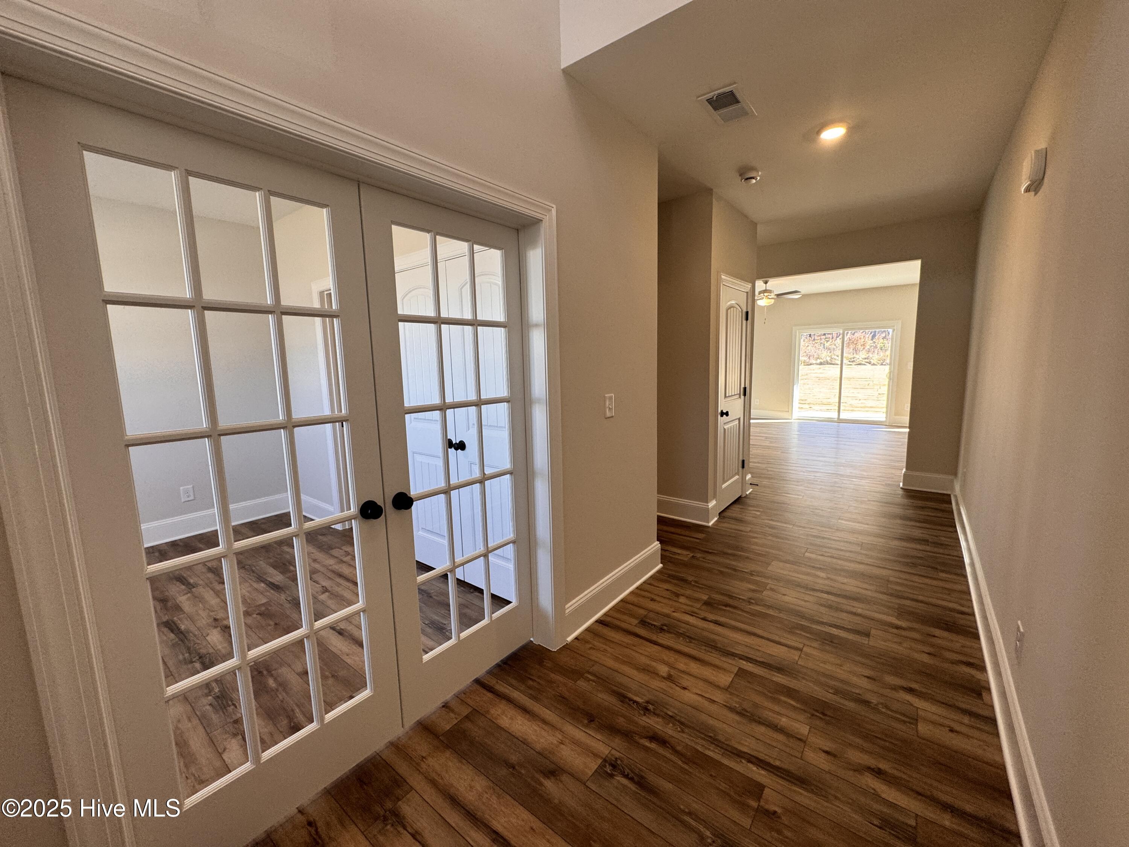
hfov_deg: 102.1
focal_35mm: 14
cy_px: 424
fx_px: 457
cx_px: 564
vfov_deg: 85.7
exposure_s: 1/120
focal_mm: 2.22
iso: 125
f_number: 2.2
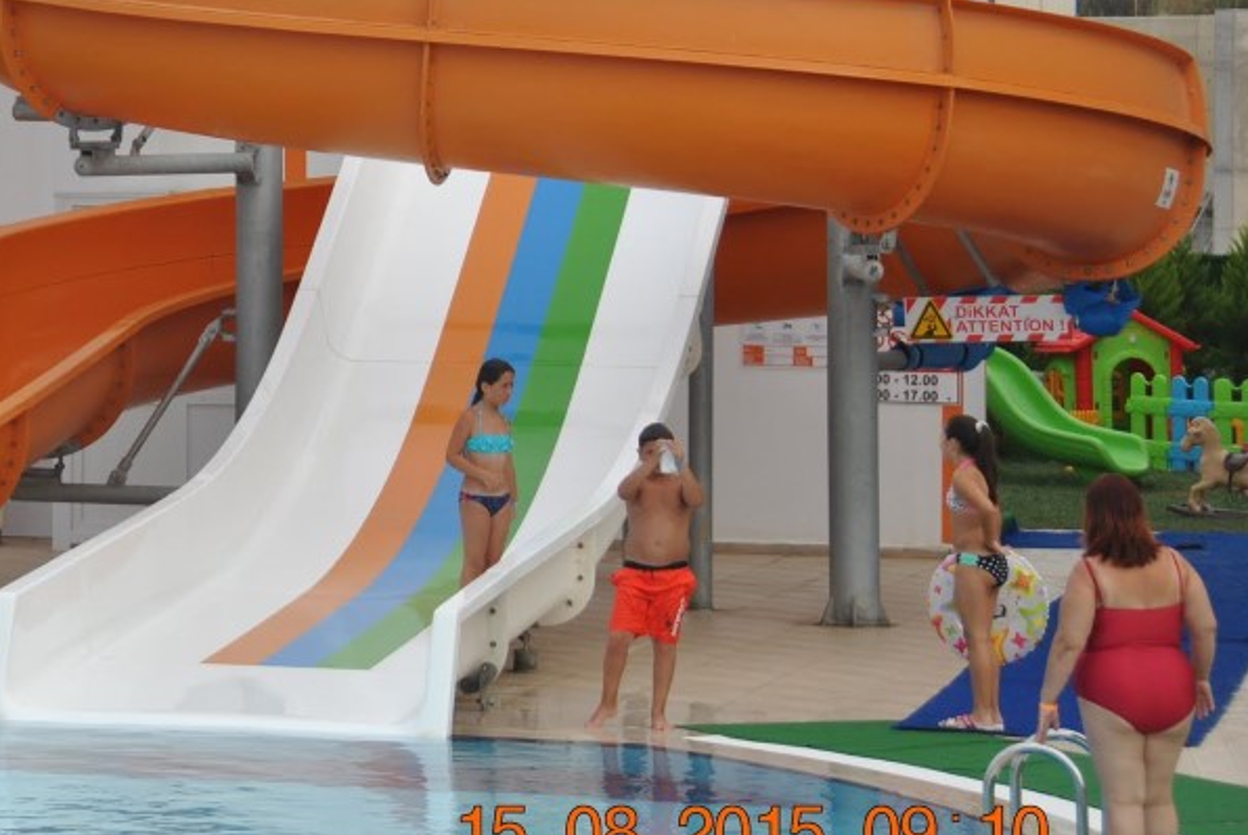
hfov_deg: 11.4
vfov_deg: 7.7
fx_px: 6213
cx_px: 76
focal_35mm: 179
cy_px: 151
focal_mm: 62
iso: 140
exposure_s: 1/500
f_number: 5.6
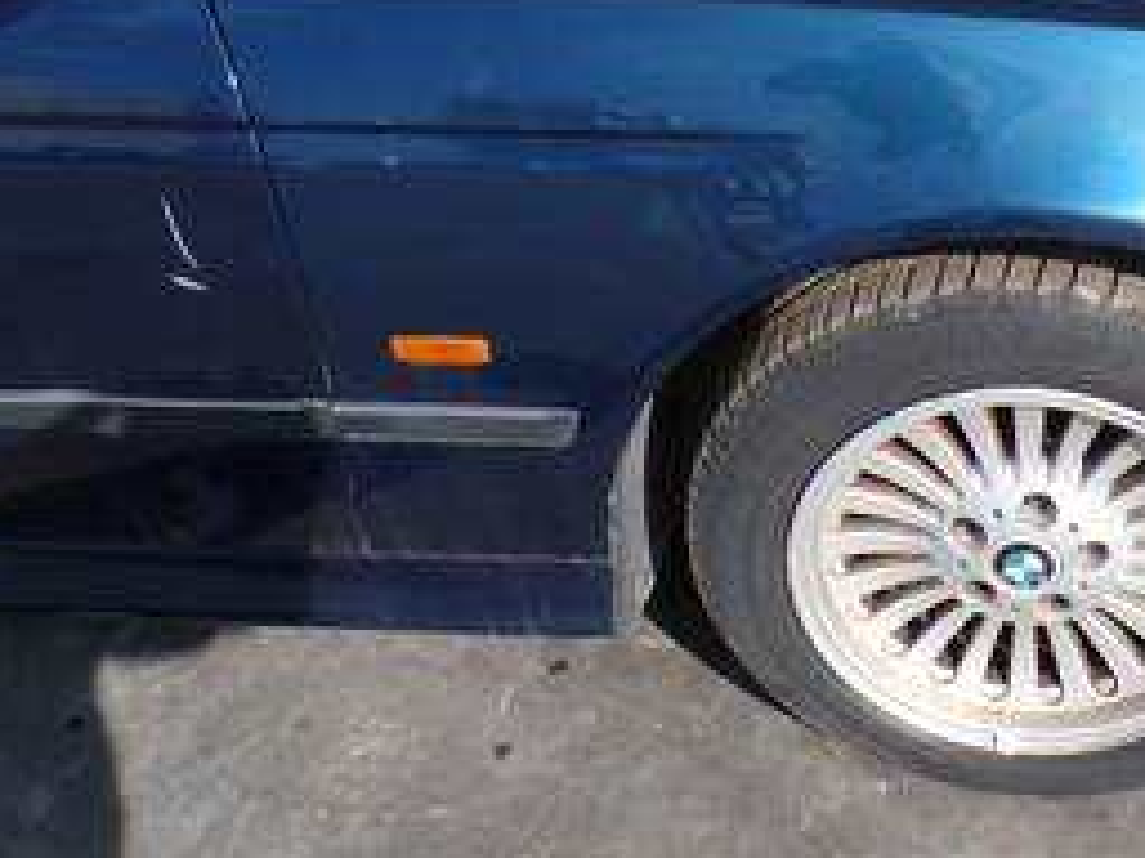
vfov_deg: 31.1
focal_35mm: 45
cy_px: 134
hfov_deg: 40.7
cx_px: 877
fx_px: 1488
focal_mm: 4.3
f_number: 5.8
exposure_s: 1/250
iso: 100
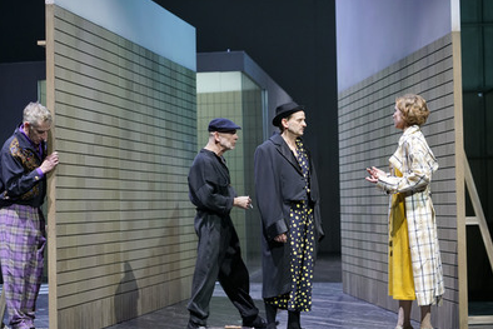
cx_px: 264
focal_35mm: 97
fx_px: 1329
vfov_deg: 14.1
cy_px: 184
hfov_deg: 21.0
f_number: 3.2
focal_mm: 85
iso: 1600
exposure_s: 1/320
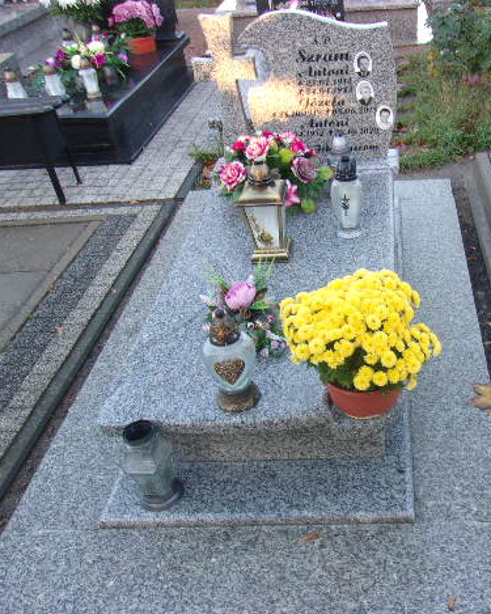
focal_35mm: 36
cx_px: 371
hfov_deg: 40.0
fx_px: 654
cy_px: 312
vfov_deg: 50.3
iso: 80
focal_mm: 4.9
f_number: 3
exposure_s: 1/38
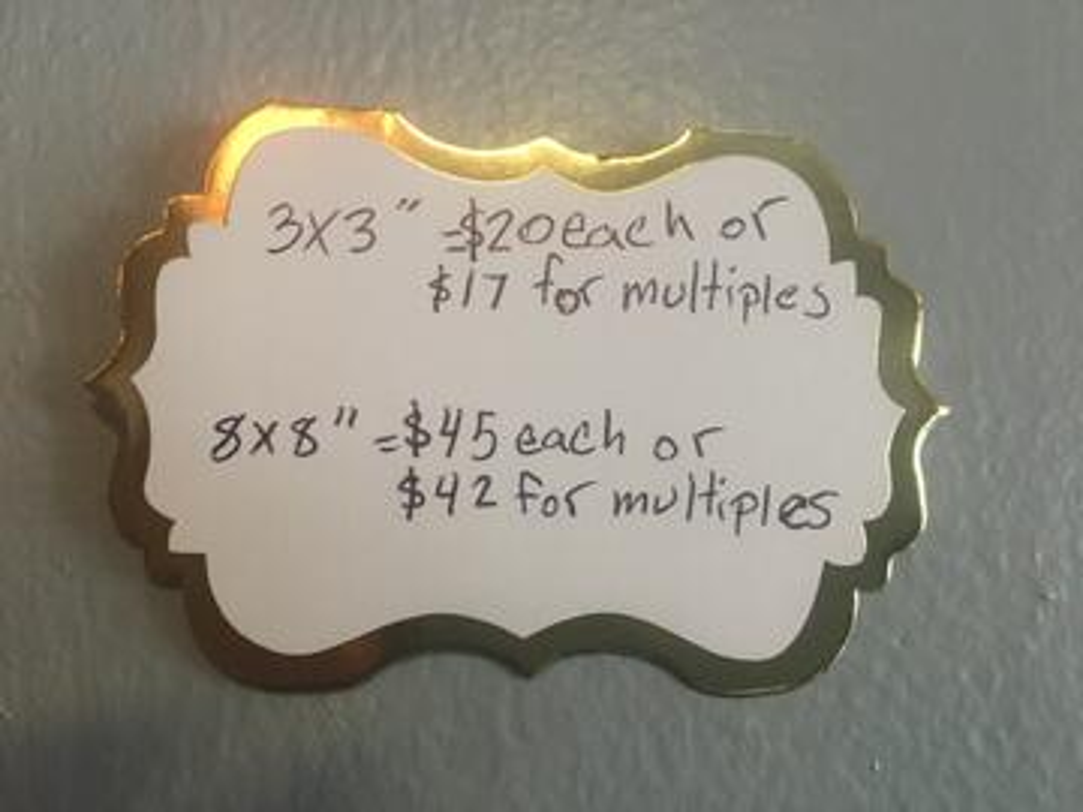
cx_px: 542
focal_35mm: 29
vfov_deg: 48.2
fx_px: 907
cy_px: 406
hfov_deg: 61.7
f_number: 2.2
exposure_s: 1/15
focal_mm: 4.15
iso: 50
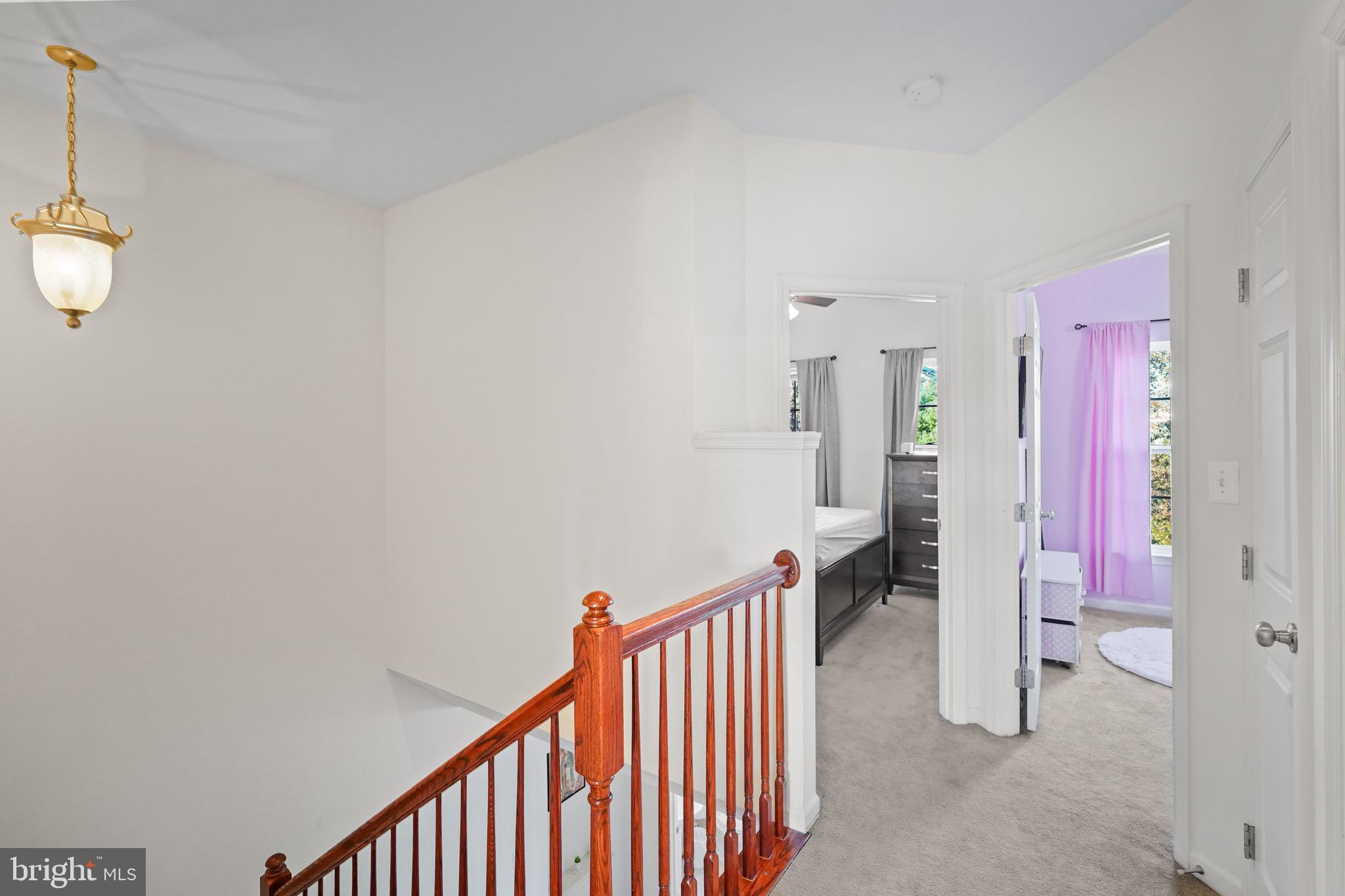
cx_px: 672
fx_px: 598
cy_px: 448
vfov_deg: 73.7
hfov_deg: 96.7
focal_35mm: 16
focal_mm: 16
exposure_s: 1/30
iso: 1600
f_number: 4
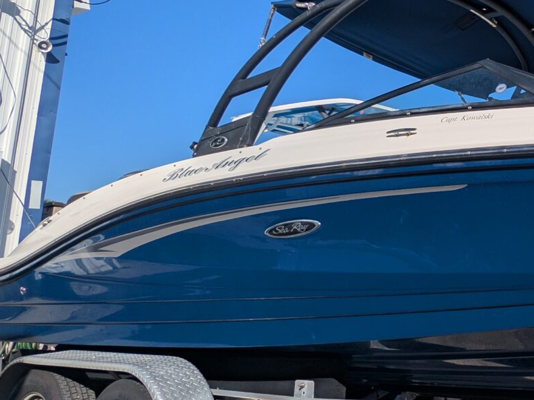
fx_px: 602
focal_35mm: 39
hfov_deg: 40.1
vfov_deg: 36.8
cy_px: 172
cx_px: 569
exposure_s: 1/4202
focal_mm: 2.23
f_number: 1.95
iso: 41
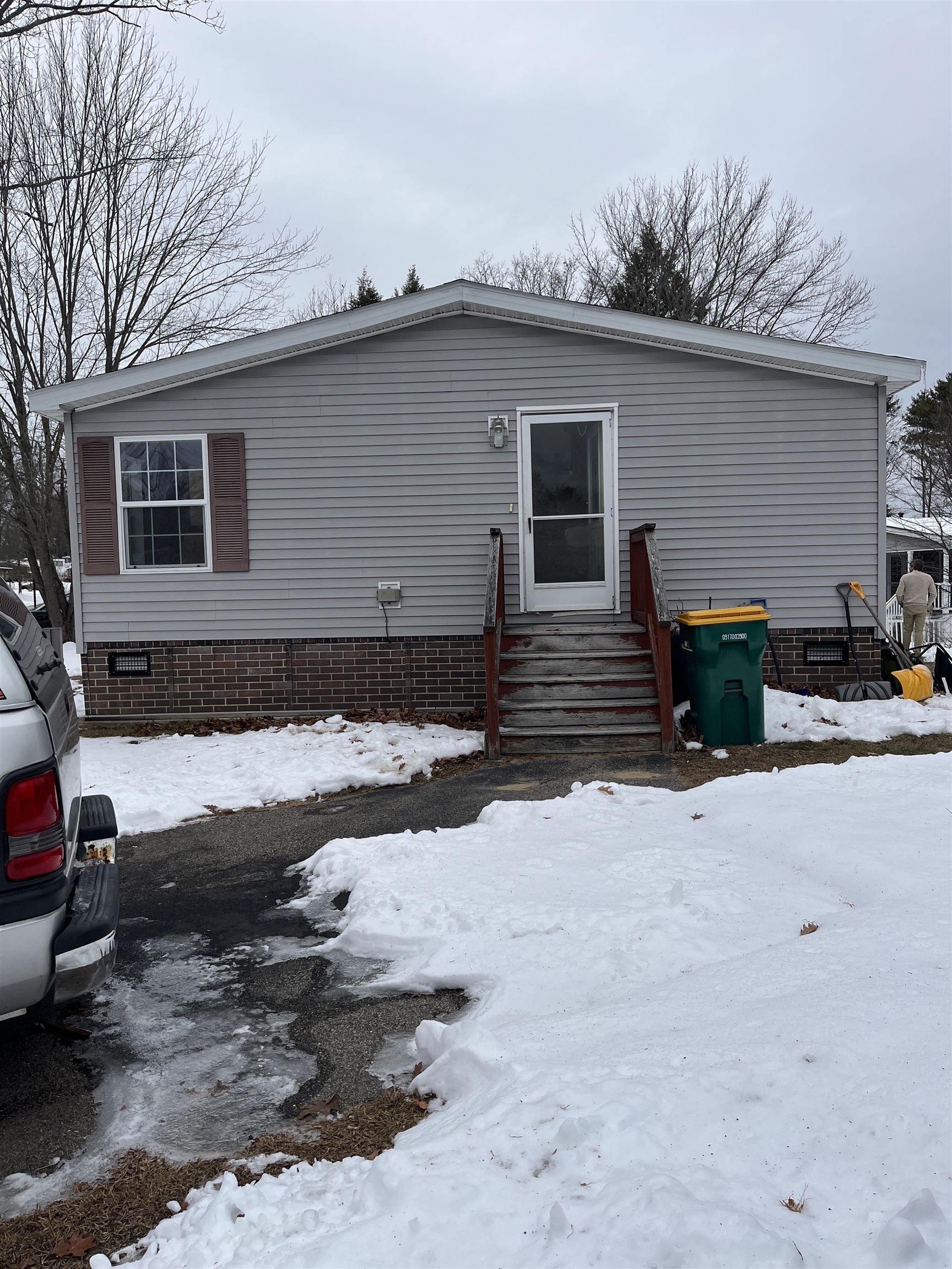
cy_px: 634
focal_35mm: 26
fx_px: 953
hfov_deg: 53.1
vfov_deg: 67.3
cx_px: 476
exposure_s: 1/1721
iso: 50
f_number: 1.6
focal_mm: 5.1
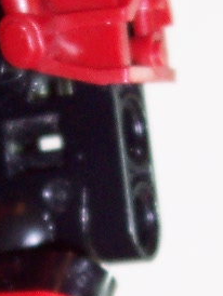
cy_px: 247
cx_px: 62
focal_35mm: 162
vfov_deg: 12.1
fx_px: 1389
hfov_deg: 9.2
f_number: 2.8
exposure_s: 1/60
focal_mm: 5.6
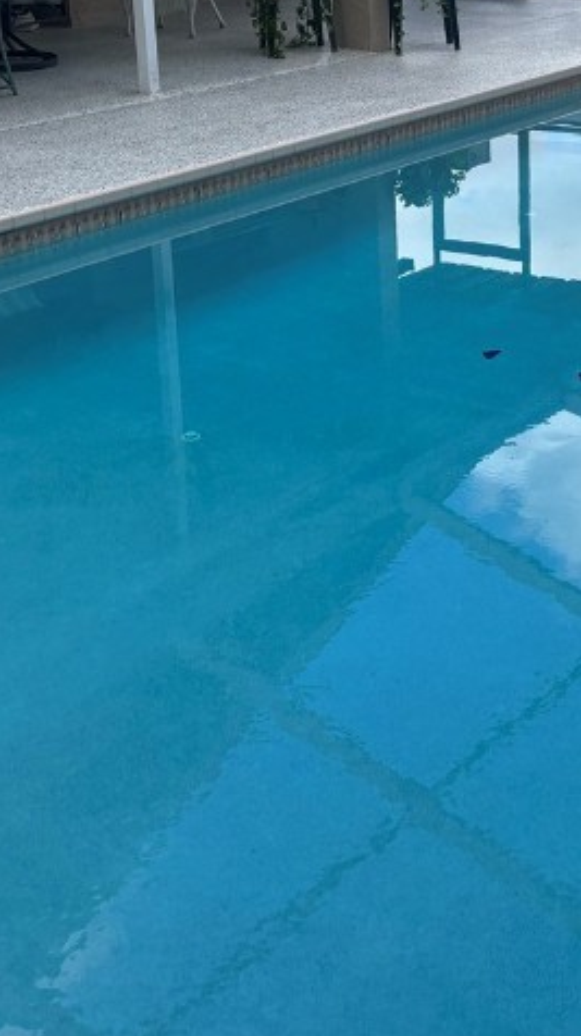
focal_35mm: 61
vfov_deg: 33.5
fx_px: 1674
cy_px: 220
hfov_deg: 19.5
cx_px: 446
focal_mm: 5.96
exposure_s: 1/831
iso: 50
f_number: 1.6
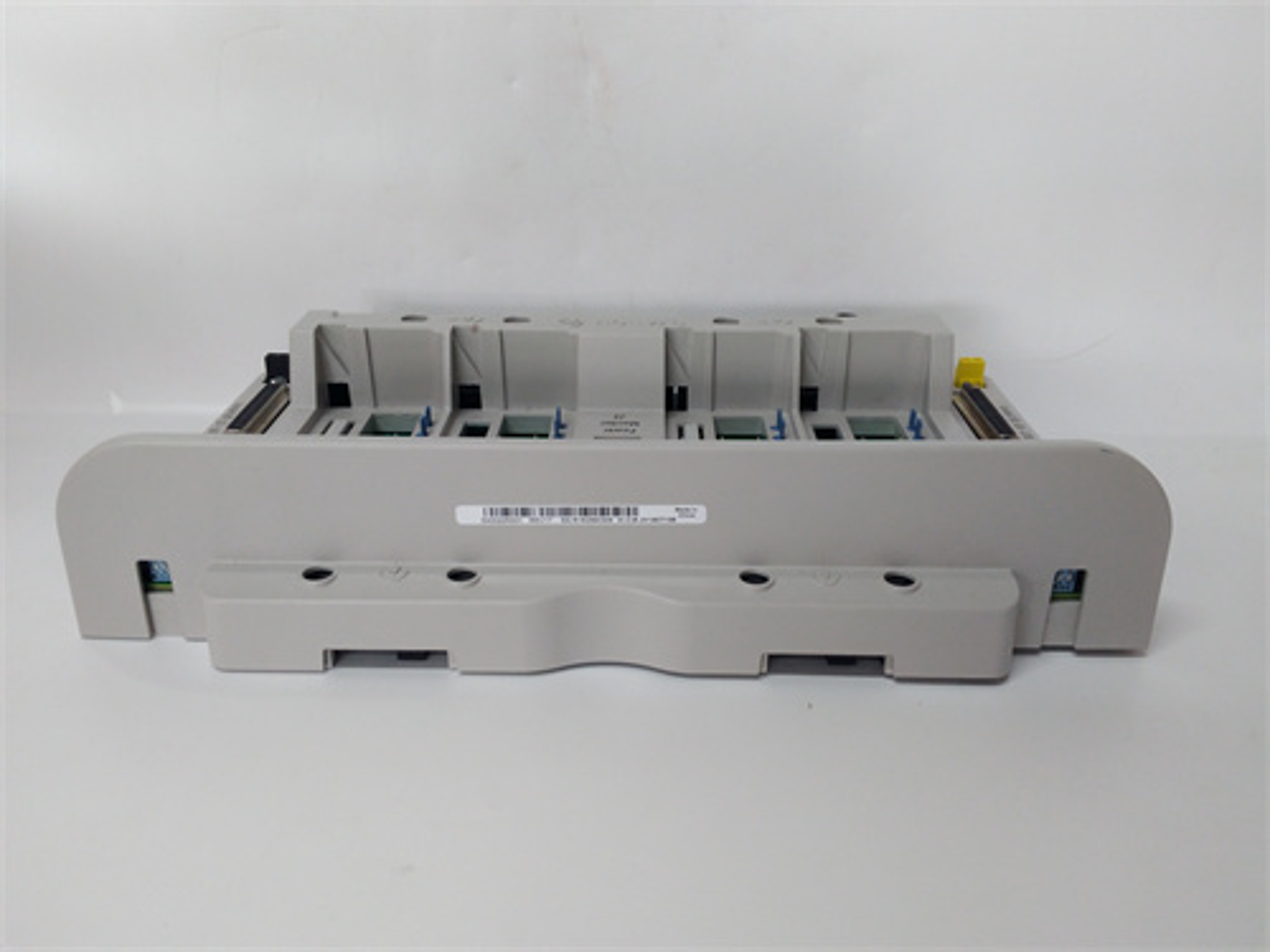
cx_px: 635
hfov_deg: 65.3
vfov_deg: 51.4
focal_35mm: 27
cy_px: 476
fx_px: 991
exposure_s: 1/33
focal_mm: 3.79
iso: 120
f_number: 2
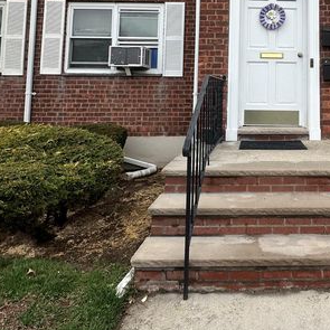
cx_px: 266
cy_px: 71
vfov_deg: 53.8
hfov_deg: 53.3
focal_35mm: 28
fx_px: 302
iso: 40
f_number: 2.2
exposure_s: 1/523
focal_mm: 2.22
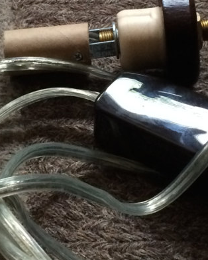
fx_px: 861
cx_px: -23
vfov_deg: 17.1
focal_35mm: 112
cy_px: 107
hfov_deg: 13.5
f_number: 2.2
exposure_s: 1/30
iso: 250
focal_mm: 4.12
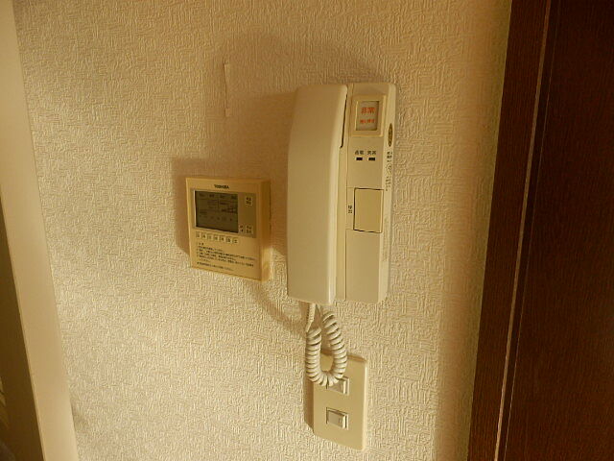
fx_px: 426
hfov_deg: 71.6
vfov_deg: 56.8
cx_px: 307
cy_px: 230
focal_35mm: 24
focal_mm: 4.2
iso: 80
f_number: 3
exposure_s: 1/250
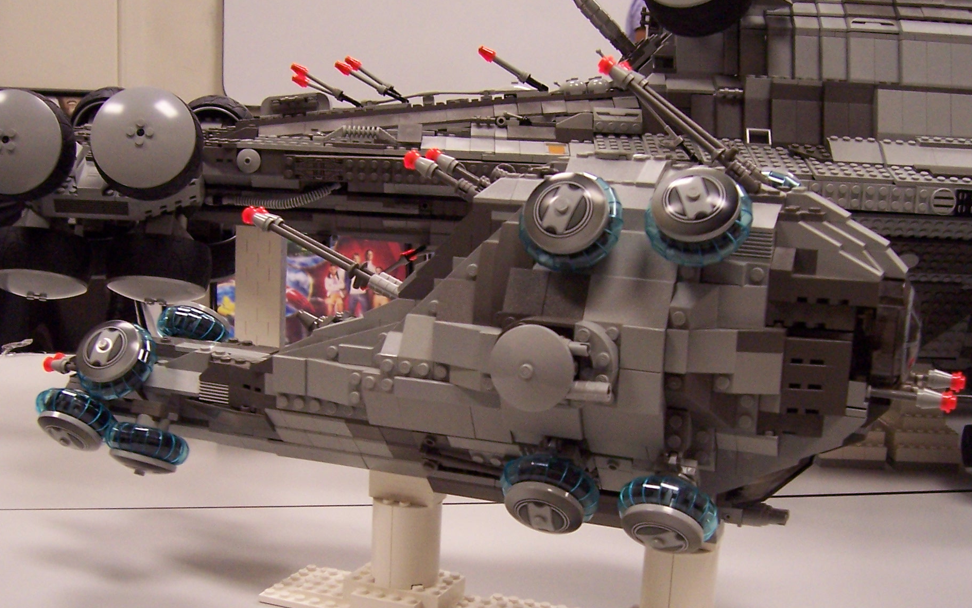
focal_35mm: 48
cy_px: 417
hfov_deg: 41.8
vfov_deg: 26.7
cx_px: 493
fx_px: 1272
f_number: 3
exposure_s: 1/30
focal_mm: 6
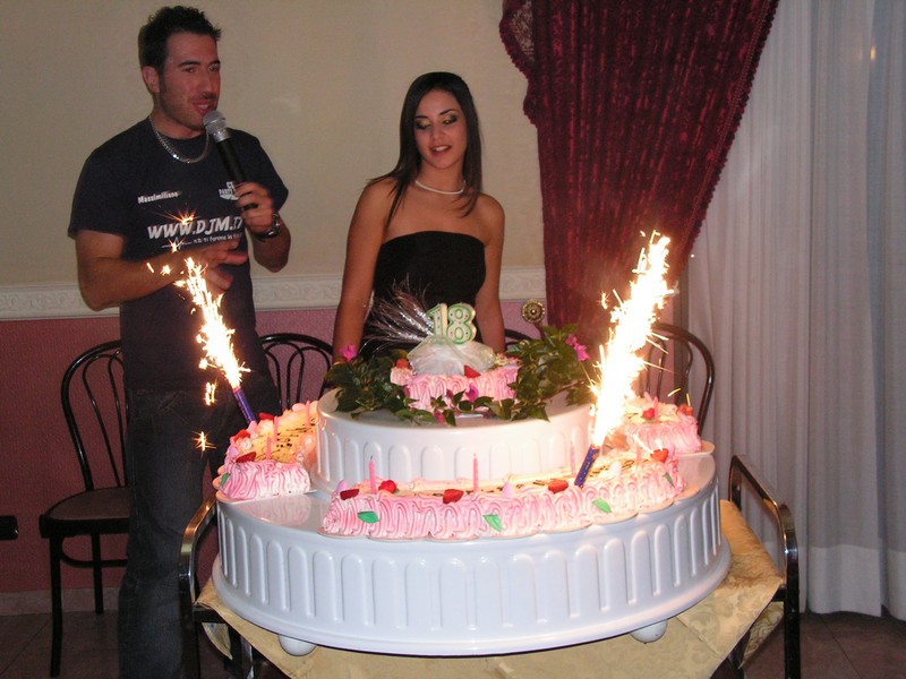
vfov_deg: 30.3
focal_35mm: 48
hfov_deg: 39.7
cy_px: 340
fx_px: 1256
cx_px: 453
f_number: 3.2
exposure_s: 1/40
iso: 200
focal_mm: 8.1
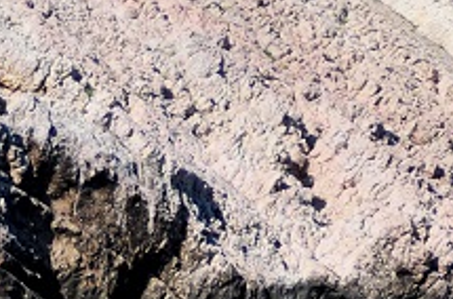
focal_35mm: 489
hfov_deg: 4.2
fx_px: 6135
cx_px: 425
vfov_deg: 2.8
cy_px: -157
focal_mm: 70
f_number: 4
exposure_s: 1/3200
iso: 250
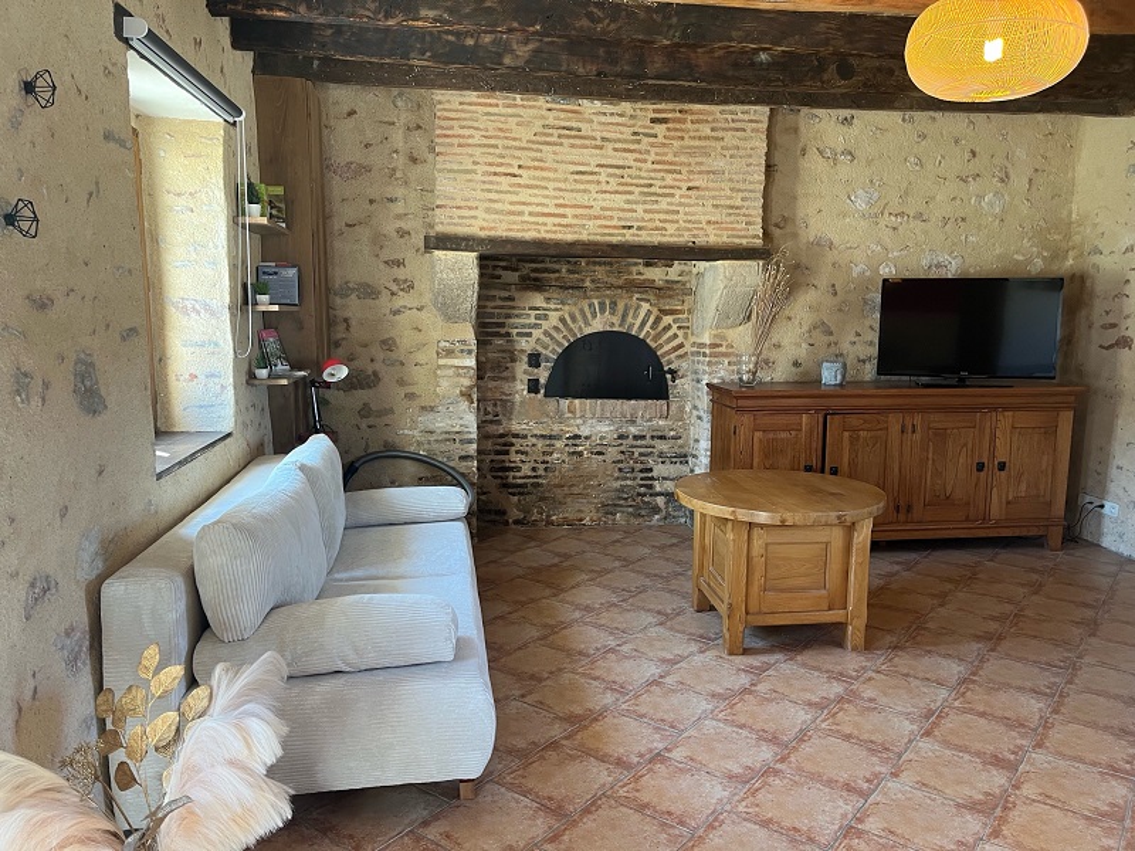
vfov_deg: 53.1
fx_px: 852
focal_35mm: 26
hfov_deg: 67.3
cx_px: 568
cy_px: 426
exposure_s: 1/50
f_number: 1.6
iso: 125
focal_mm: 5.1
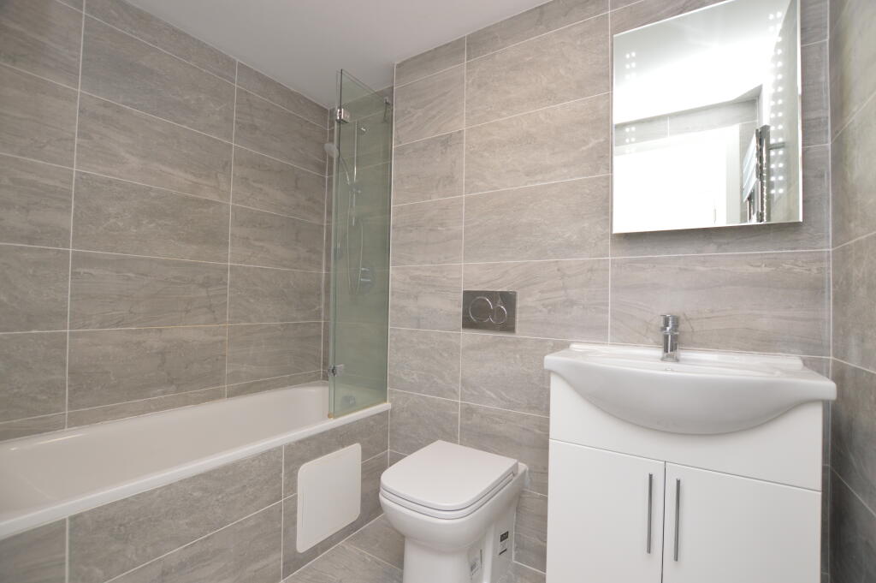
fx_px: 365
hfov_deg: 100.4
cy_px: 292
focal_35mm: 15
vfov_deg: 77.2
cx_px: 438
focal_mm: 10
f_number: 4
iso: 400
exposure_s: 1/80
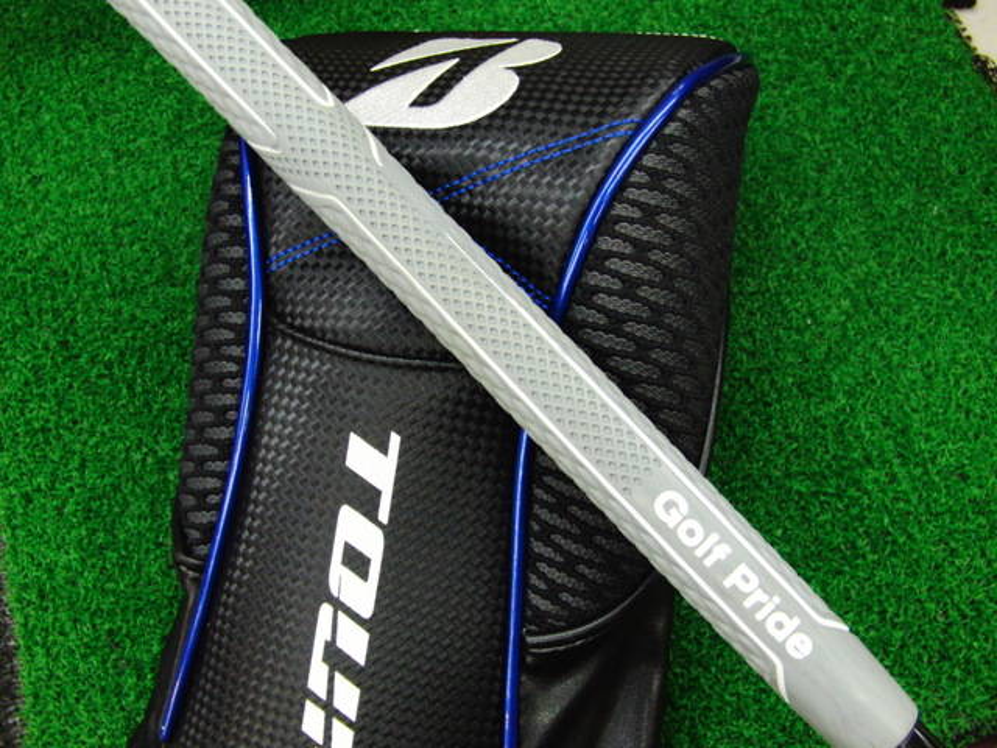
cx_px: 498
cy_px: 374
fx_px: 1066
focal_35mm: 37
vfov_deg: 38.7
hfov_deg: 50.1
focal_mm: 6.42
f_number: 3.6
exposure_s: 1/50
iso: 400
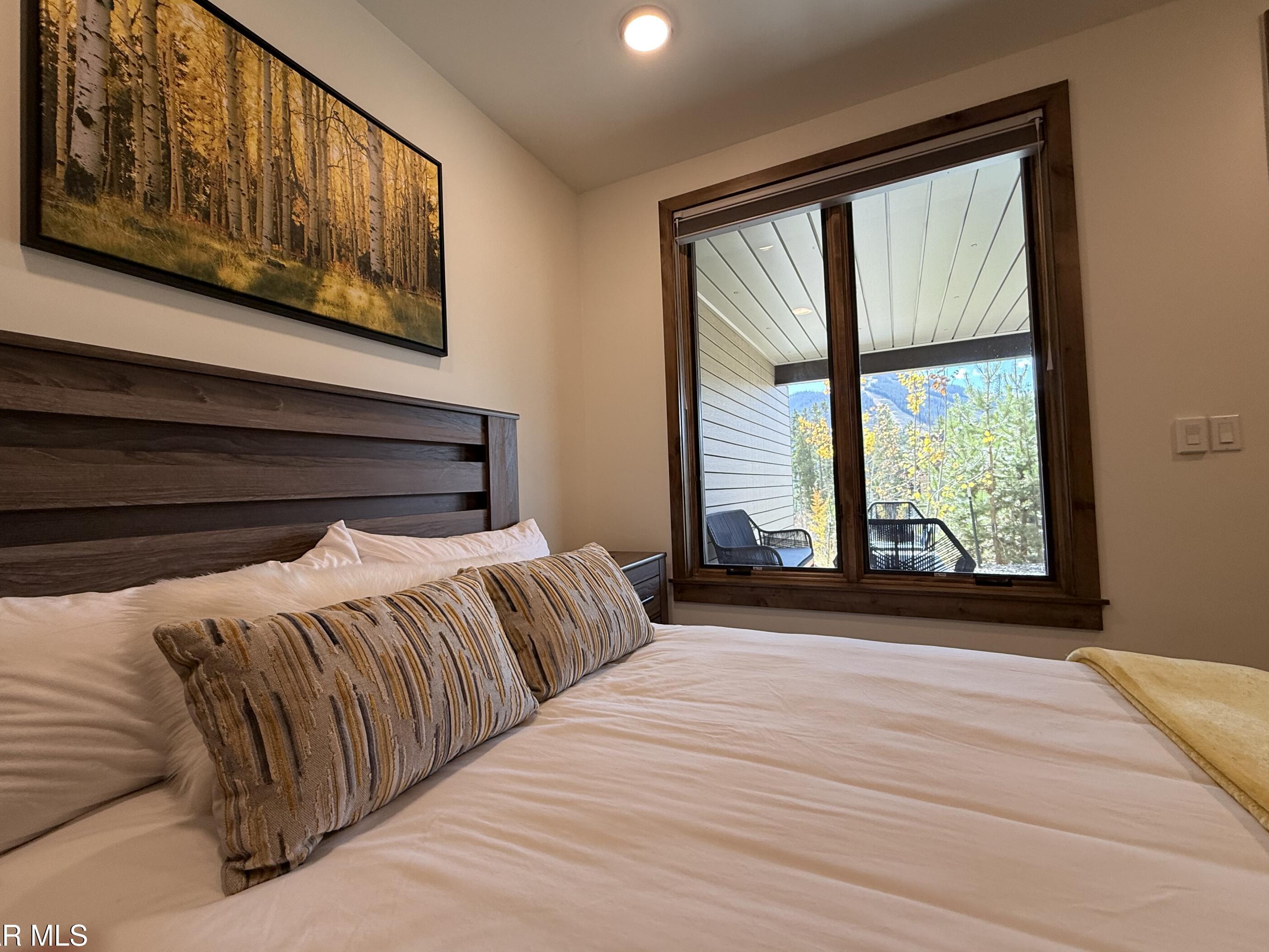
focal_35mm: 15
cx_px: 618
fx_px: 550
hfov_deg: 98.1
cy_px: 472
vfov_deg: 81.7
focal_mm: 2.22
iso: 100
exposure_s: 1/120
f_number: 2.2
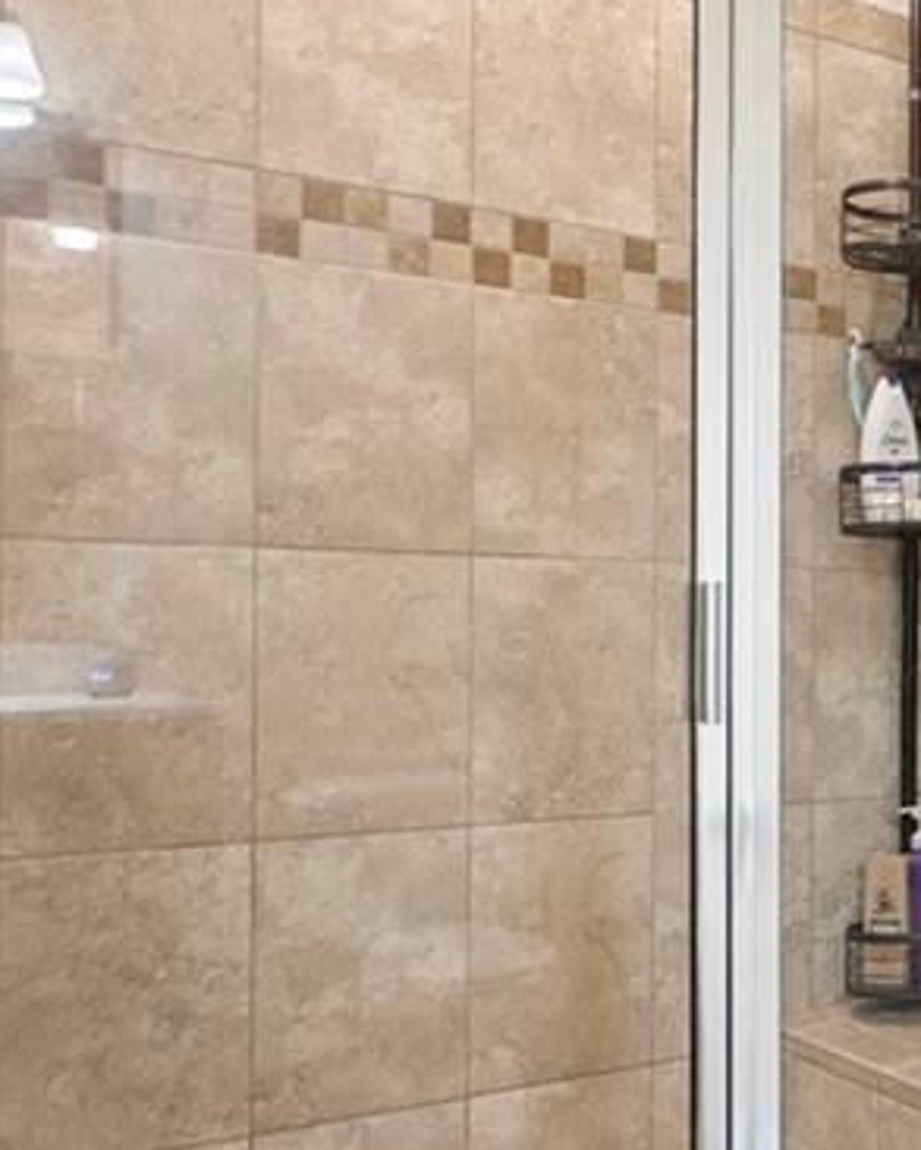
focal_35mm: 42
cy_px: 616
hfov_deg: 30.4
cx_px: 1103
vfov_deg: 43.8
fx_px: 1430
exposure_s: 1.6
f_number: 8
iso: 320
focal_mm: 16
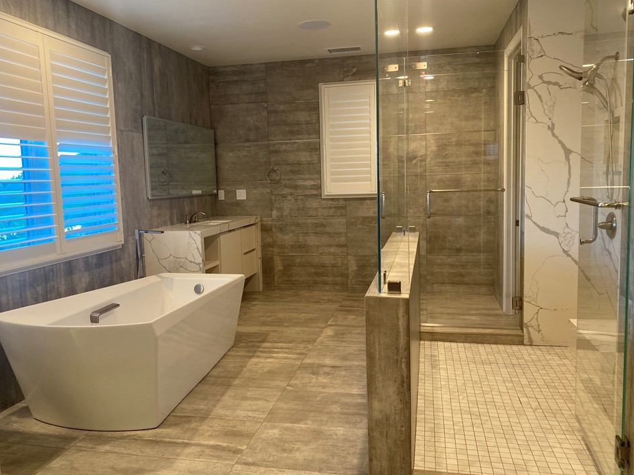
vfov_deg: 49.7
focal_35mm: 28
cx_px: 311
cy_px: 235
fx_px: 513
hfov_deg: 63.4
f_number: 1.8
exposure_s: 1/60
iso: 100
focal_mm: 4.25
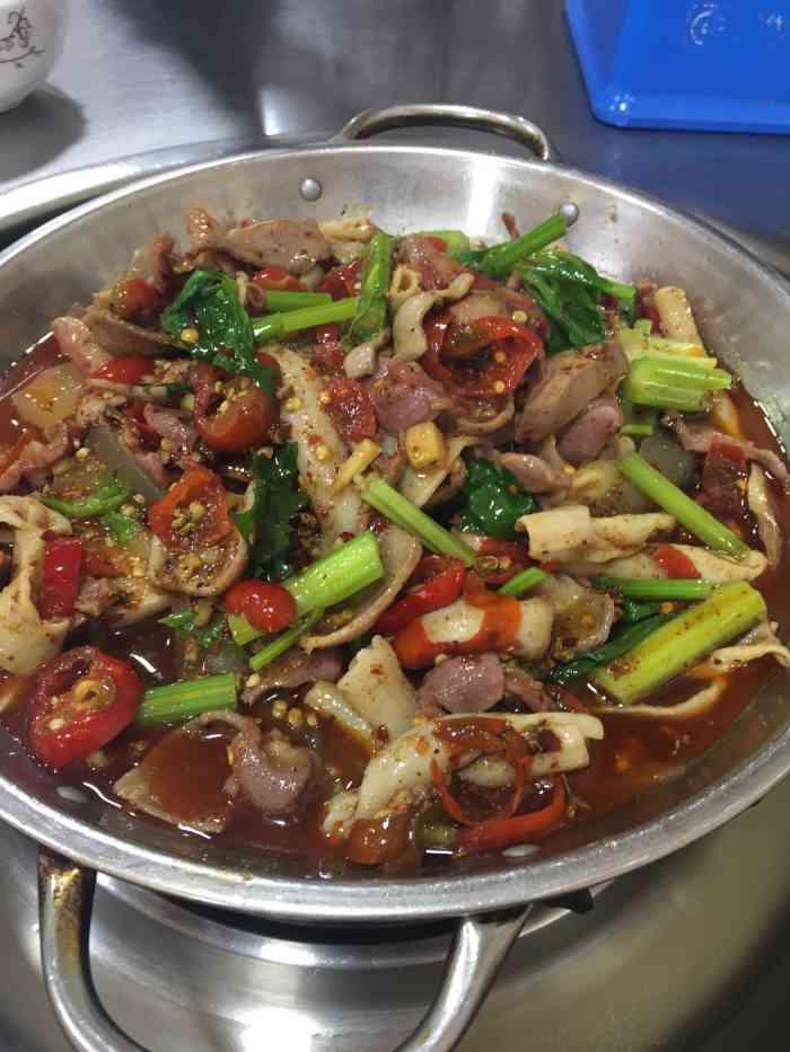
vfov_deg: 61.7
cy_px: 526
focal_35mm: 29
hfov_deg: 48.2
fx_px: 882
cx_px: 395
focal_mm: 4.15
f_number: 2.2
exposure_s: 1/33
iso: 80
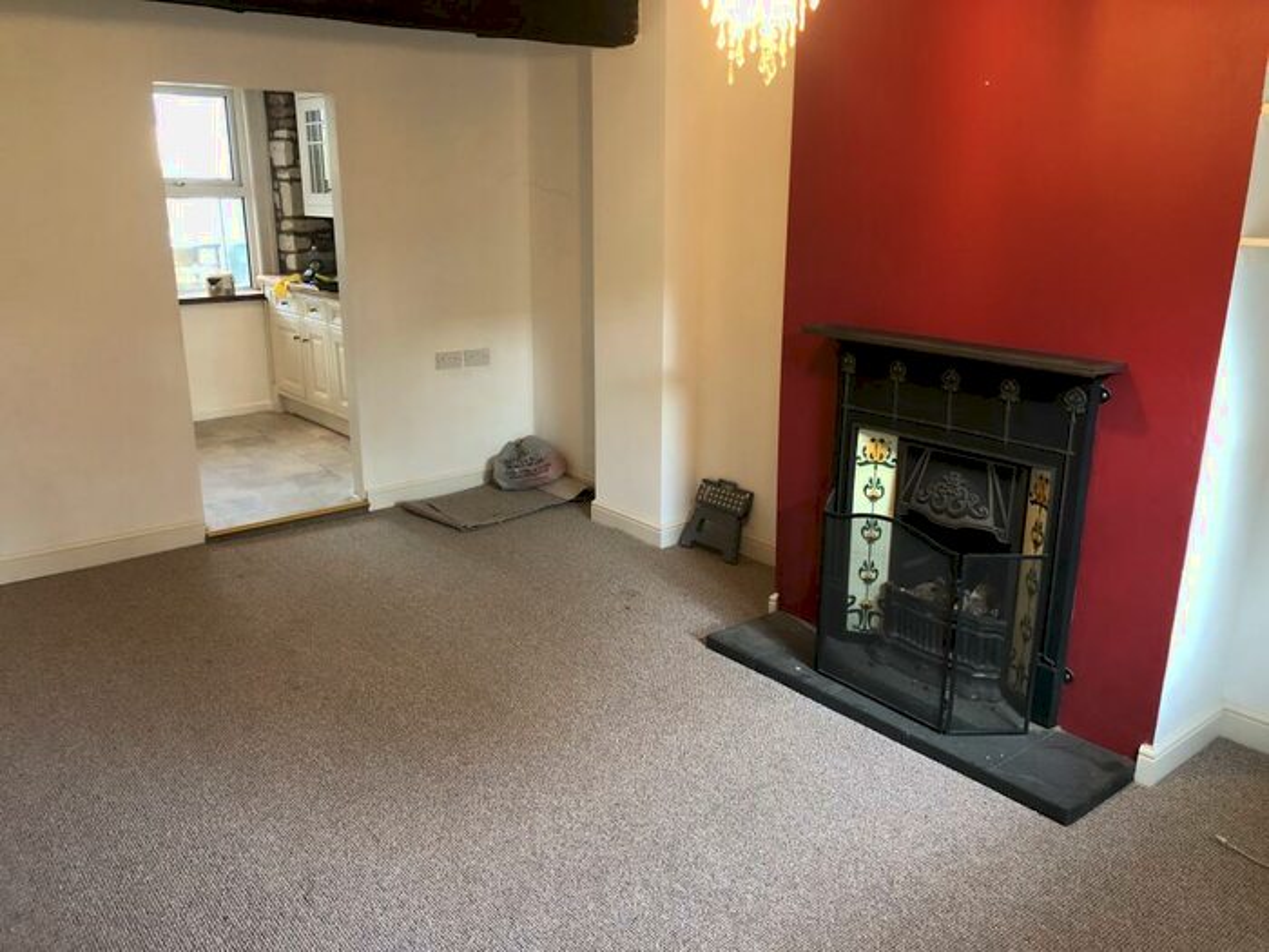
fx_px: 1026
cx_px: 634
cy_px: 476
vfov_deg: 49.7
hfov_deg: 63.4
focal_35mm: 28
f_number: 1.8
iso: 100
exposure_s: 1/14
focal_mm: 4
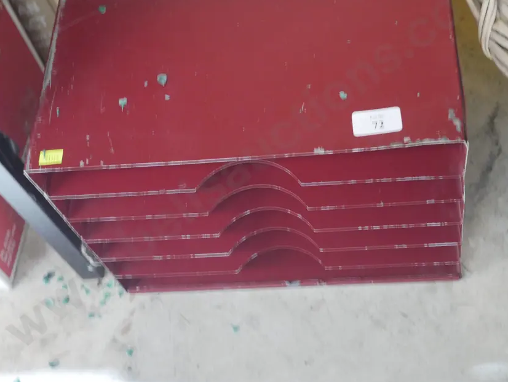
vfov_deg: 25.6
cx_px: 264
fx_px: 837
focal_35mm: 57
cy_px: 150
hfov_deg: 33.7
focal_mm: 23
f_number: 5.6
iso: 3200
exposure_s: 1/10
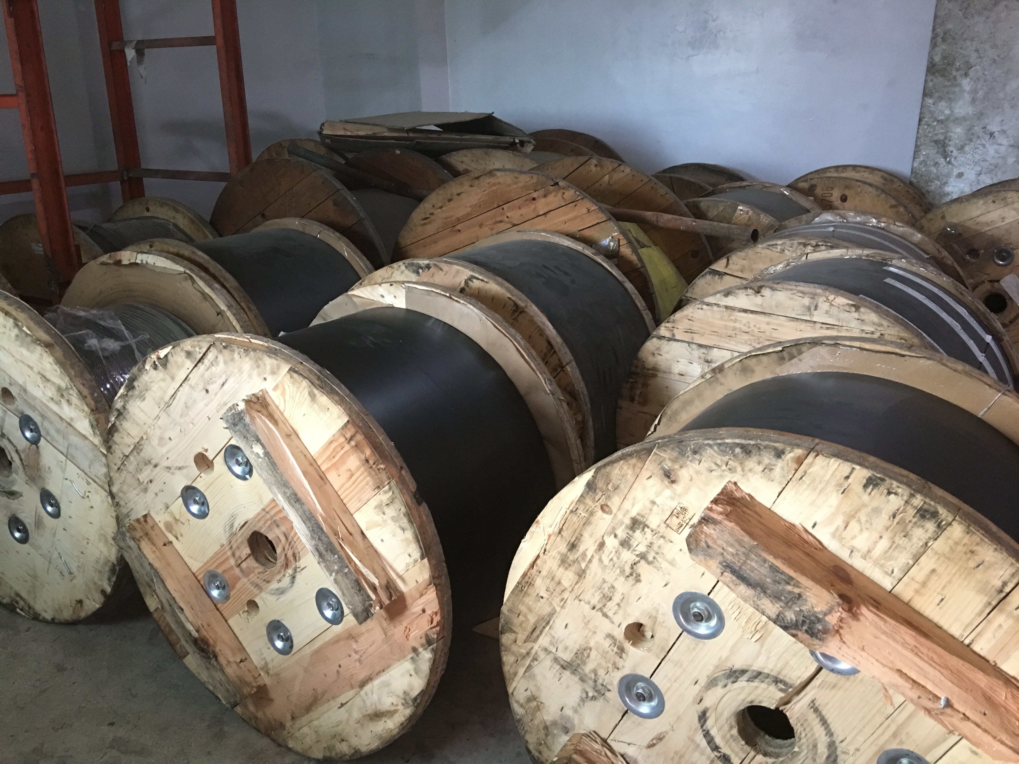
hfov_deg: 61.7
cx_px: 510
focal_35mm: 29
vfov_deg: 48.2
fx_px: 854
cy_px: 382
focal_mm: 4.15
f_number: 2.2
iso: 100
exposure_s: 1/17
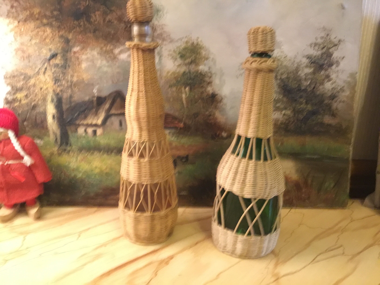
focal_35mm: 31
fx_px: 340
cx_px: 190
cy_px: 142
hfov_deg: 58.4
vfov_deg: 45.4
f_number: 2.4
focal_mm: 3.3
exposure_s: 1/17
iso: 500
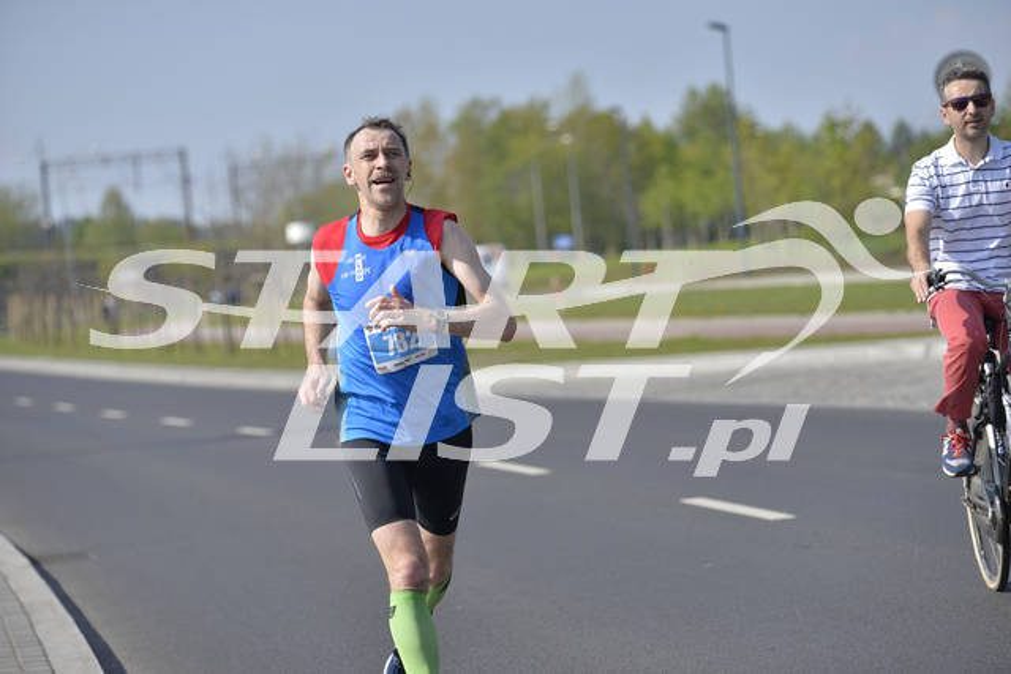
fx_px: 3651
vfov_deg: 10.6
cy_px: 337
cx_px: 506
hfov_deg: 15.8
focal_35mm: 130
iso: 200
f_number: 4
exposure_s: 1/4000
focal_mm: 130
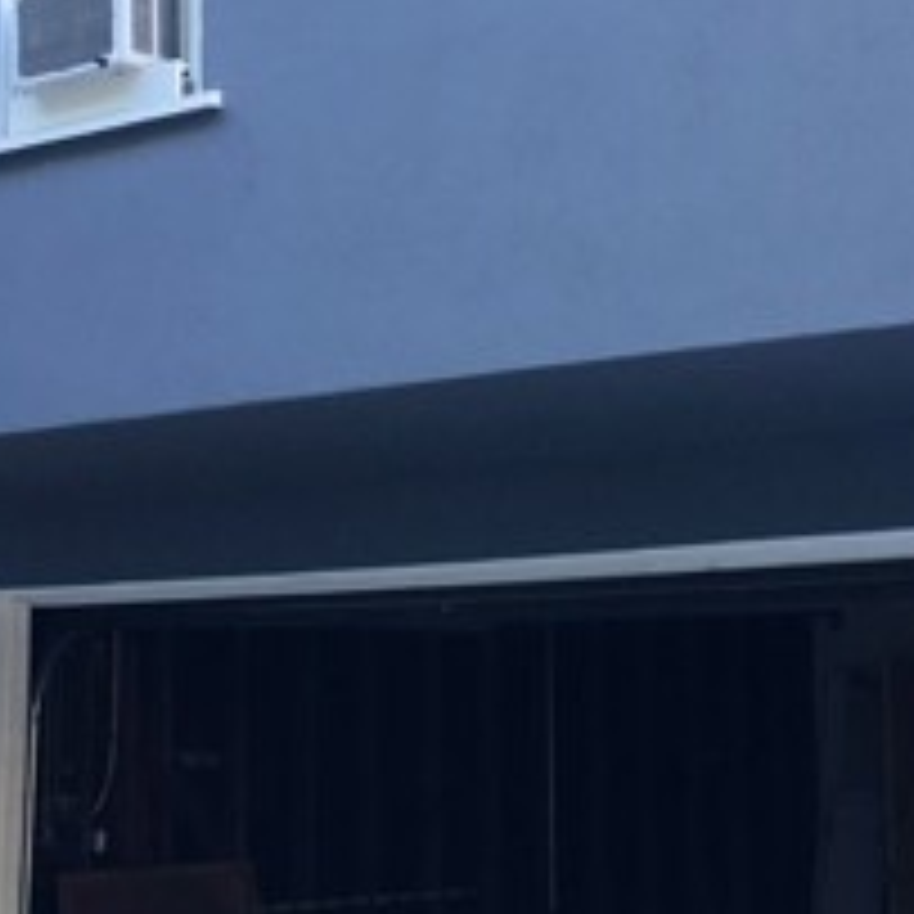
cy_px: 414
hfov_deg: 21.3
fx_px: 2420
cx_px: 621
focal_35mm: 81
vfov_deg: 21.4
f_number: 2.2
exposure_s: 1/60
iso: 32
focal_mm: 4.15
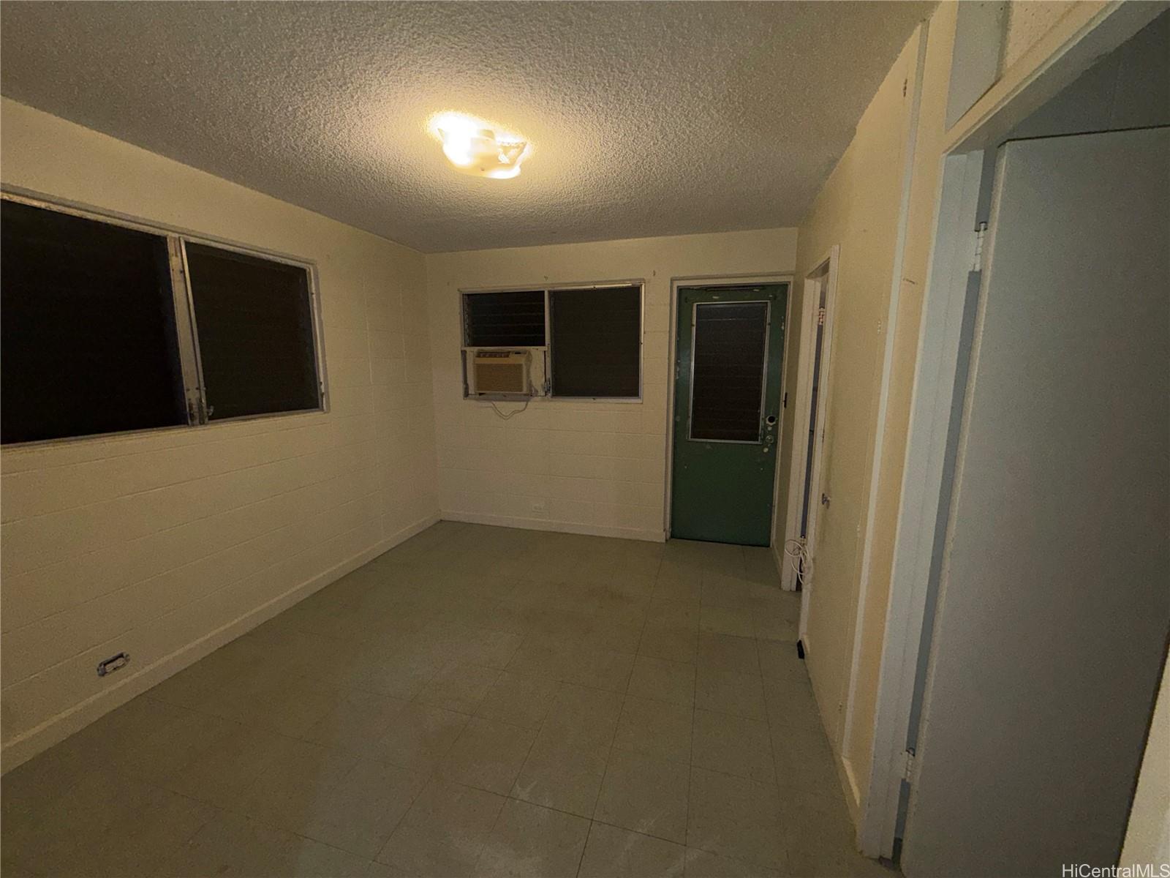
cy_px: 439
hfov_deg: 102.1
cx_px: 585
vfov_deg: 85.7
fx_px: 473
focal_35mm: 14
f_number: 2.2
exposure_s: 1/60
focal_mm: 2.22
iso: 100
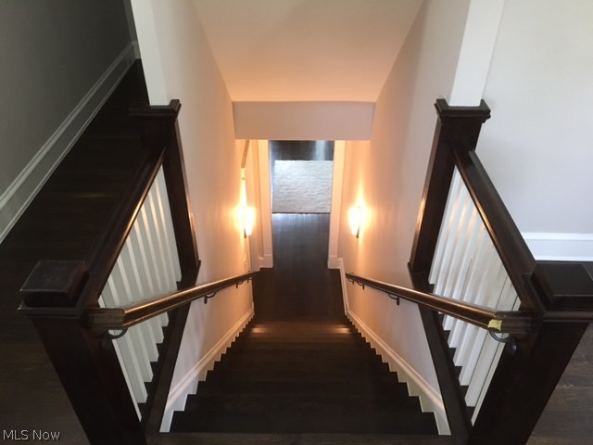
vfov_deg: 48.2
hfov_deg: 61.7
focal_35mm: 29
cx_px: 296
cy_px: 222
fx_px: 497
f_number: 2.2
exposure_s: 1/24
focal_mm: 4.15
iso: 200
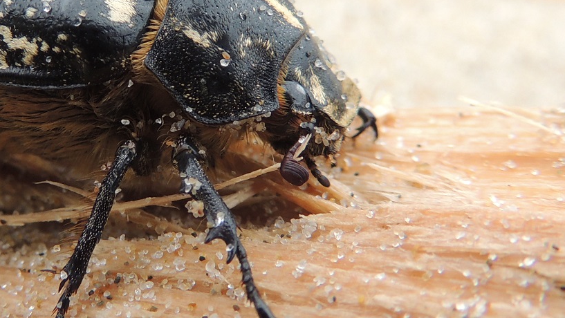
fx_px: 959
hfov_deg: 32.4
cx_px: 160
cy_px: 106
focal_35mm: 64
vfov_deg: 18.8
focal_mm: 4.3
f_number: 3
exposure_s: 1/250
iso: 100
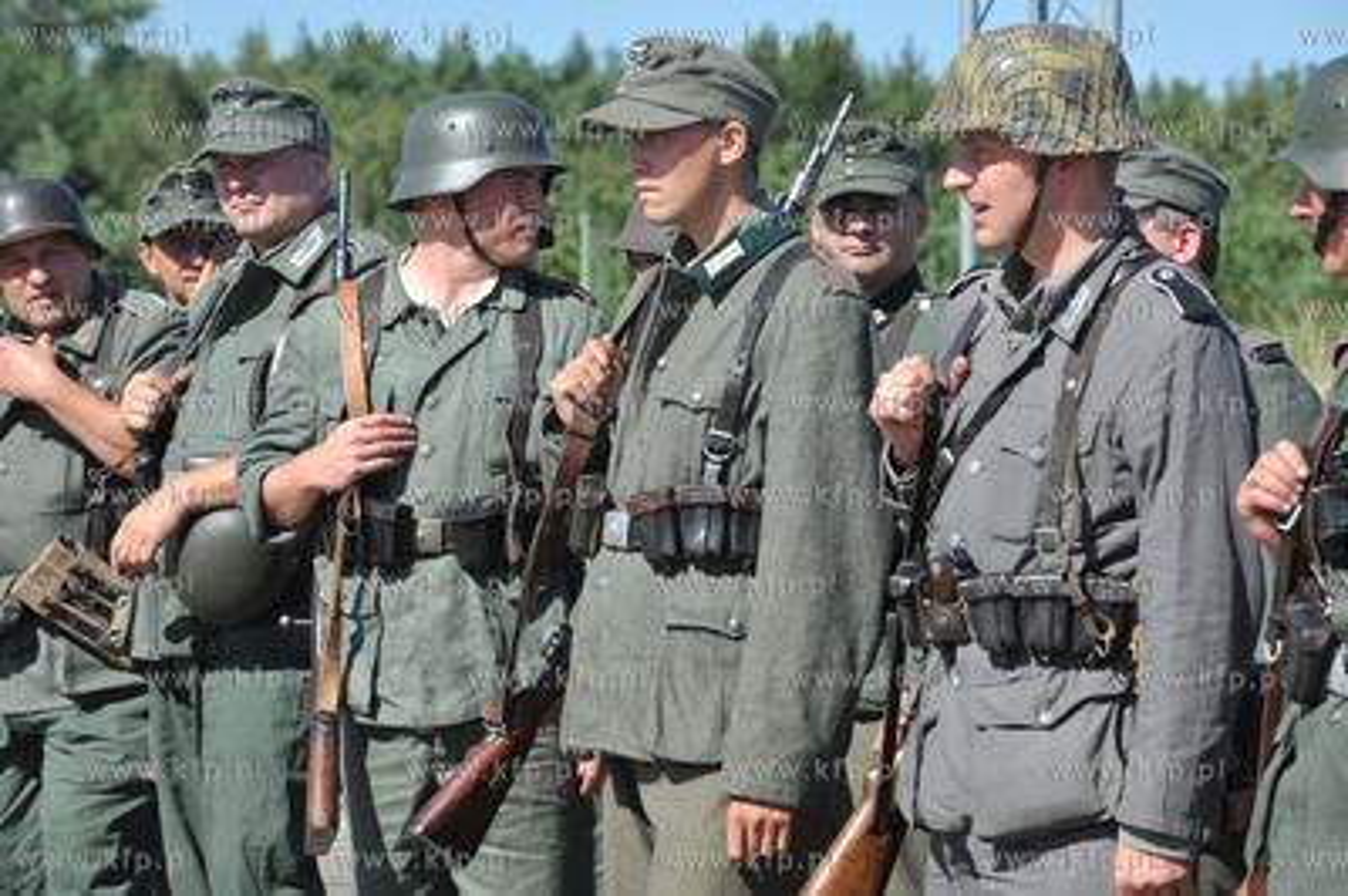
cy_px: 448
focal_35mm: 140
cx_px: 674
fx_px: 5238
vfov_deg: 9.8
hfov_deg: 14.7
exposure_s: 1/640
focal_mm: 140
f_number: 9
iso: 400
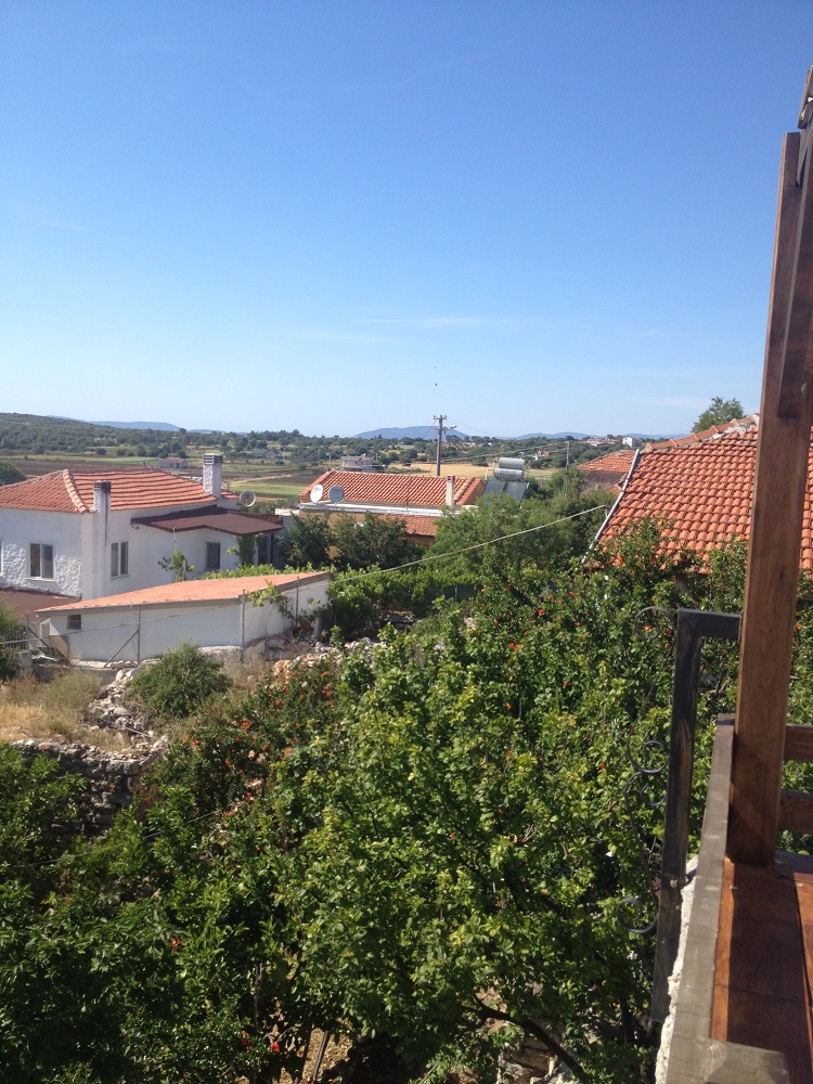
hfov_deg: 40.7
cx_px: 406
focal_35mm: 35
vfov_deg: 52.6
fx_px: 1096
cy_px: 542
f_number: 2.4
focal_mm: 4.28
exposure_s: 1/1416
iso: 50
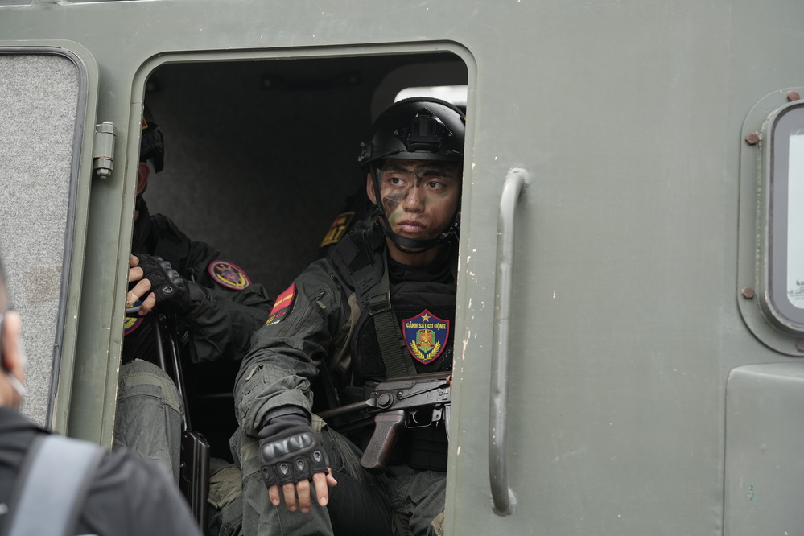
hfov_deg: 19.5
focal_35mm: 105
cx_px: 402
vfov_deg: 13.0
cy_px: 268
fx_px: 2345
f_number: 4
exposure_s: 1/500
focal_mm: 105
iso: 320
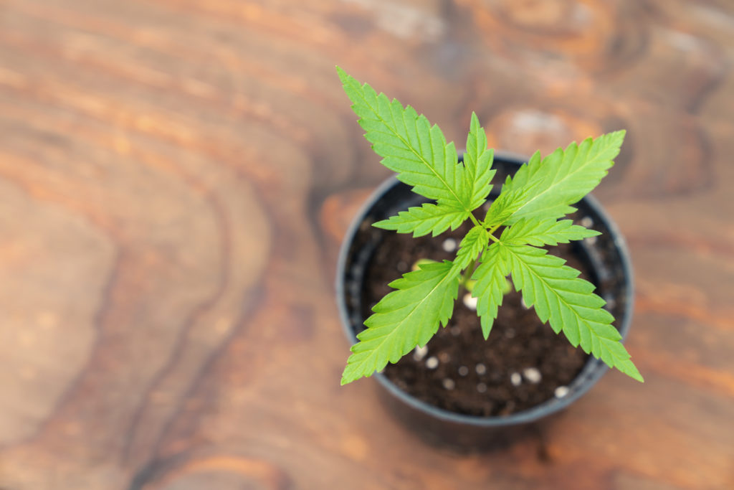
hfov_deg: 28.8
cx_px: 367
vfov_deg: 19.5
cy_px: 245
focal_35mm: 70
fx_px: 1427
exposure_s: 1/80
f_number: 5.6
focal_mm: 70
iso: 200
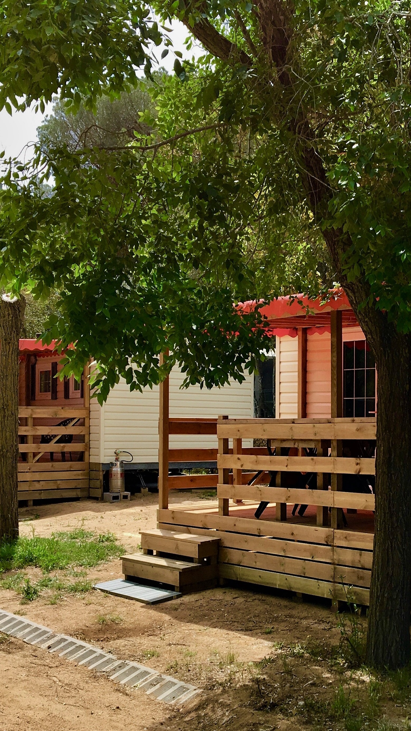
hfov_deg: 25.5
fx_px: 891
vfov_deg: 44.6
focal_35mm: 46
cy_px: 371
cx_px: 330
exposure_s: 1/905
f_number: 2.2
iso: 25
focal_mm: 4.15
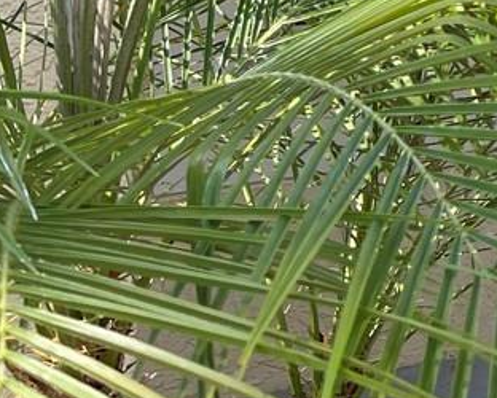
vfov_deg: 11.1
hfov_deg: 11.6
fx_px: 1913
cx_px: 1265
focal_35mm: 130
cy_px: -307
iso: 50
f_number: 1.6
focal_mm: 5.1
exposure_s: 1/584
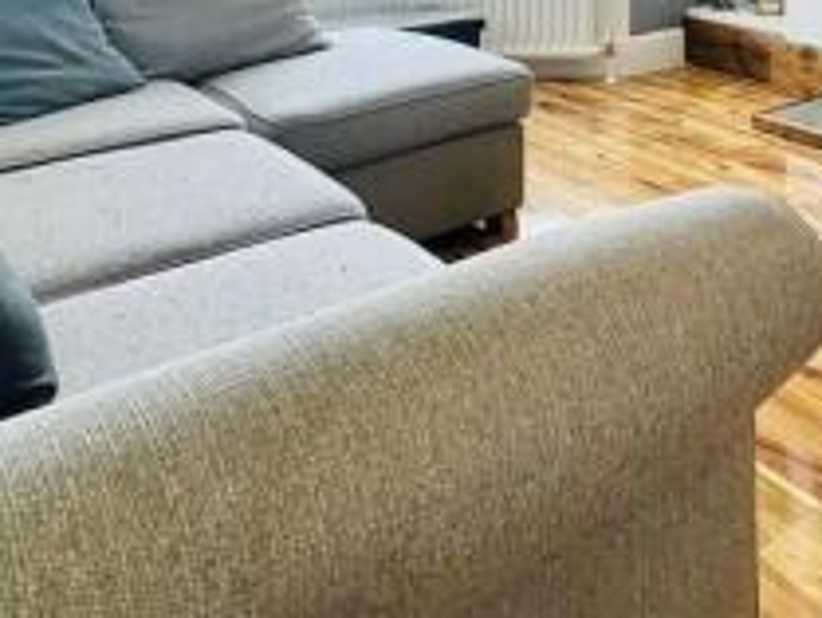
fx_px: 927
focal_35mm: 39
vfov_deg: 30.2
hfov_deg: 43.0
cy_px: -159
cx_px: 769
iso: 160
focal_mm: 2.22
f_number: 2.2
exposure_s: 1/100
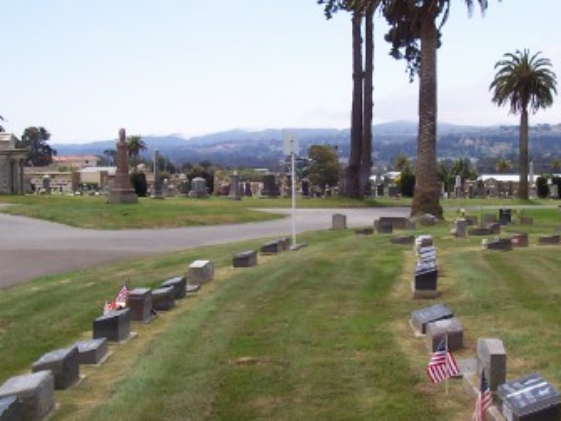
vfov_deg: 26.1
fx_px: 908
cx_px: 332
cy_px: 201
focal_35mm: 56
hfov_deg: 34.3
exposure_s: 1/500
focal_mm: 5.6
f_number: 5.6
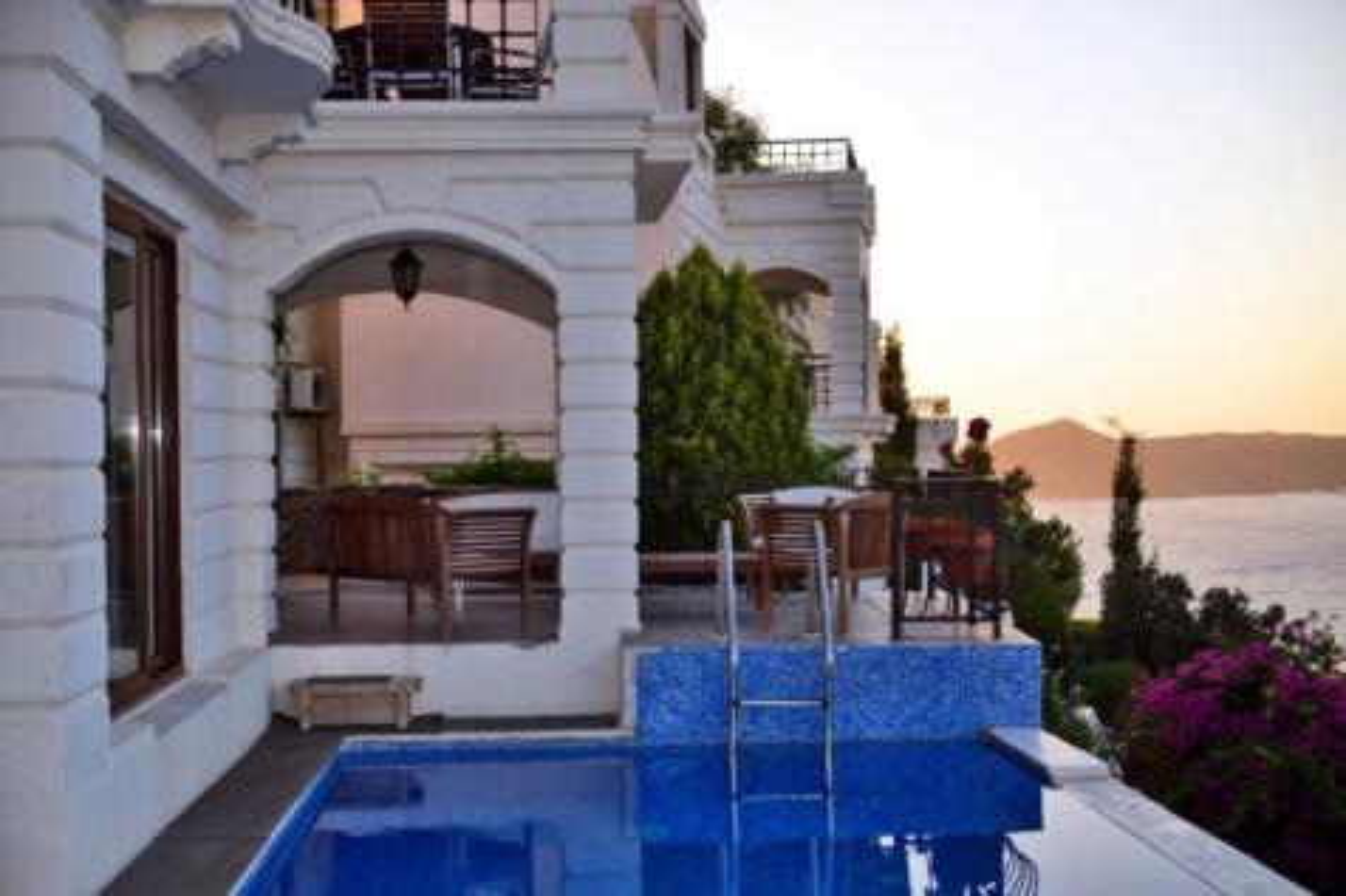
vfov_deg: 27.0
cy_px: 448
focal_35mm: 50
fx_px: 1869
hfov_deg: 39.6
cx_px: 673
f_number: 5
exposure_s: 1/250
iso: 250
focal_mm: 50
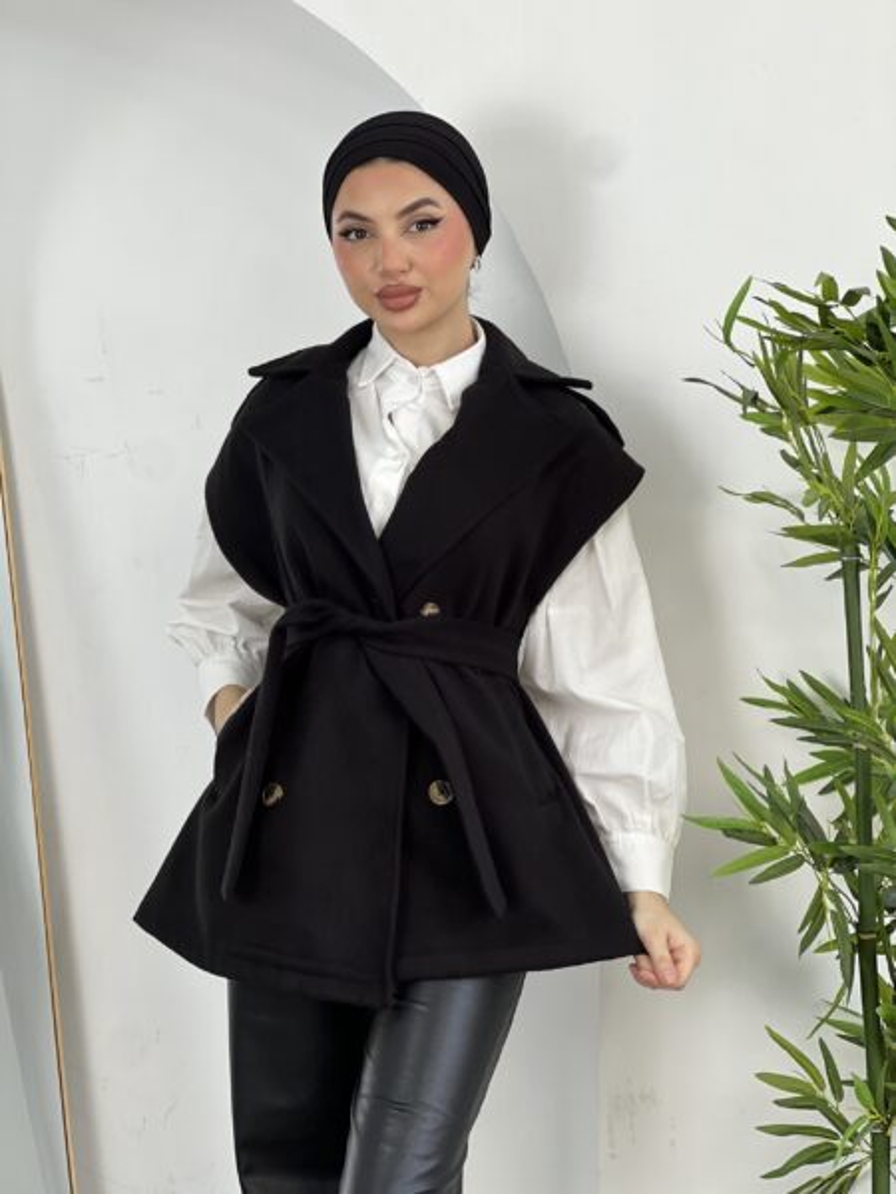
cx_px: 448
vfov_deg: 25.3
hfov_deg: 19.1
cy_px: 597
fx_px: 2657
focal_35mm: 77
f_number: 2.8
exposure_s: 1/100
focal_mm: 9
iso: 32
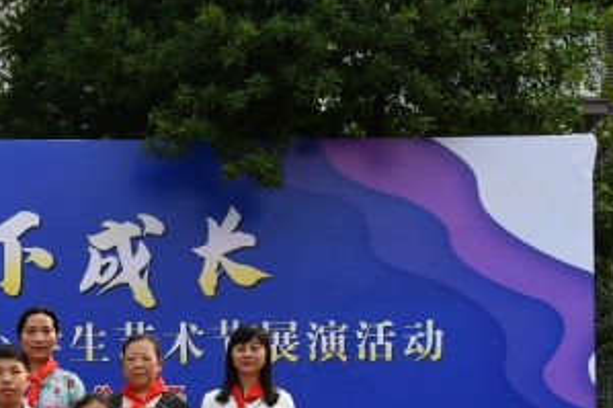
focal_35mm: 108
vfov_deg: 12.4
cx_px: -4
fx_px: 1838
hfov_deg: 18.4
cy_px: 463
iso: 100
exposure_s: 1/200
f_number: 7.1
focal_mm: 29
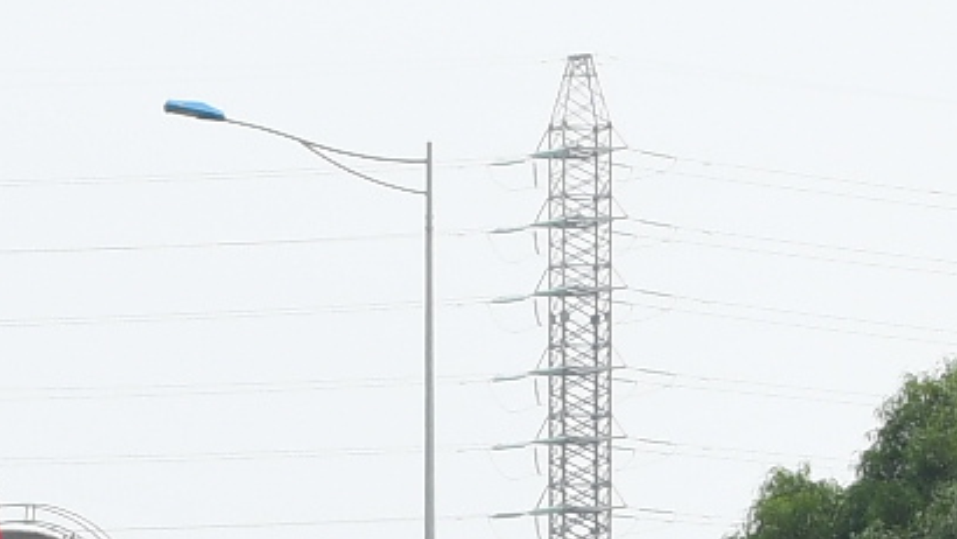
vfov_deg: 3.6
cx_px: 889
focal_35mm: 341
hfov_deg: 6.3
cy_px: 576
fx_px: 8657
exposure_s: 1/200
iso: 160
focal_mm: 32
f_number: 11
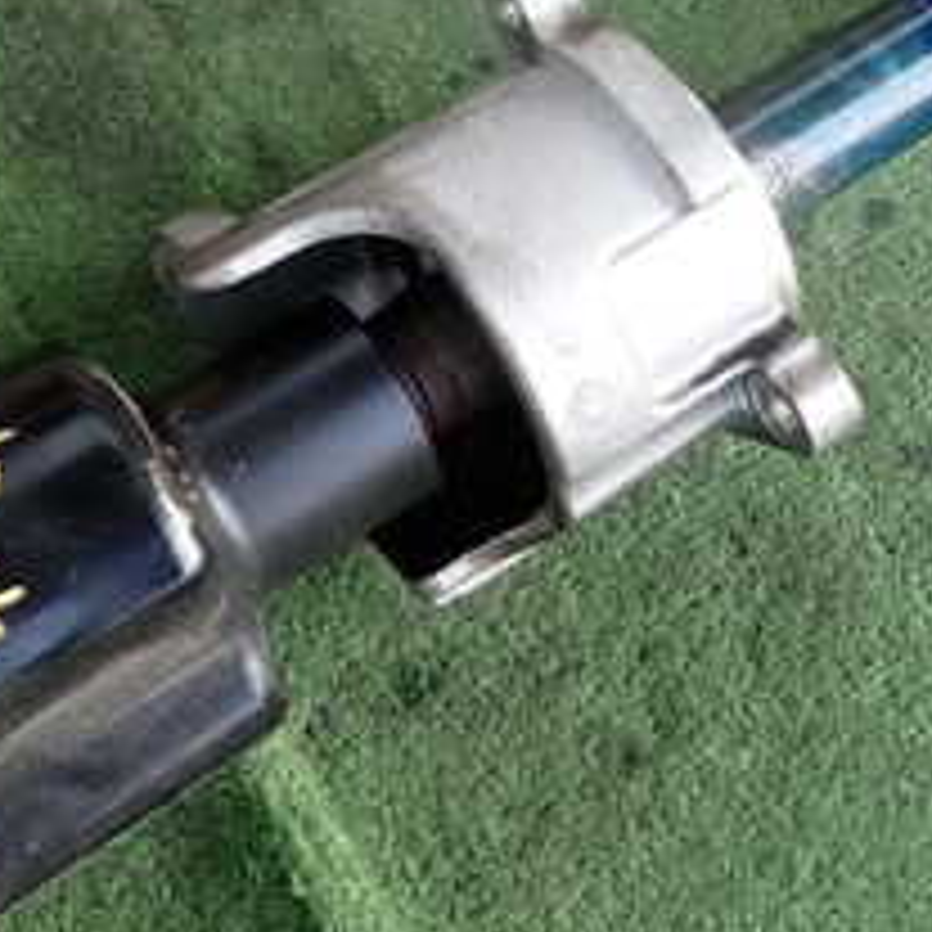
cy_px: 90
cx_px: 779
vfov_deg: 26.0
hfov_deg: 26.3
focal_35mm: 64
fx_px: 1950
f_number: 2
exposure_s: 1/125
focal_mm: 4.5
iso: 125
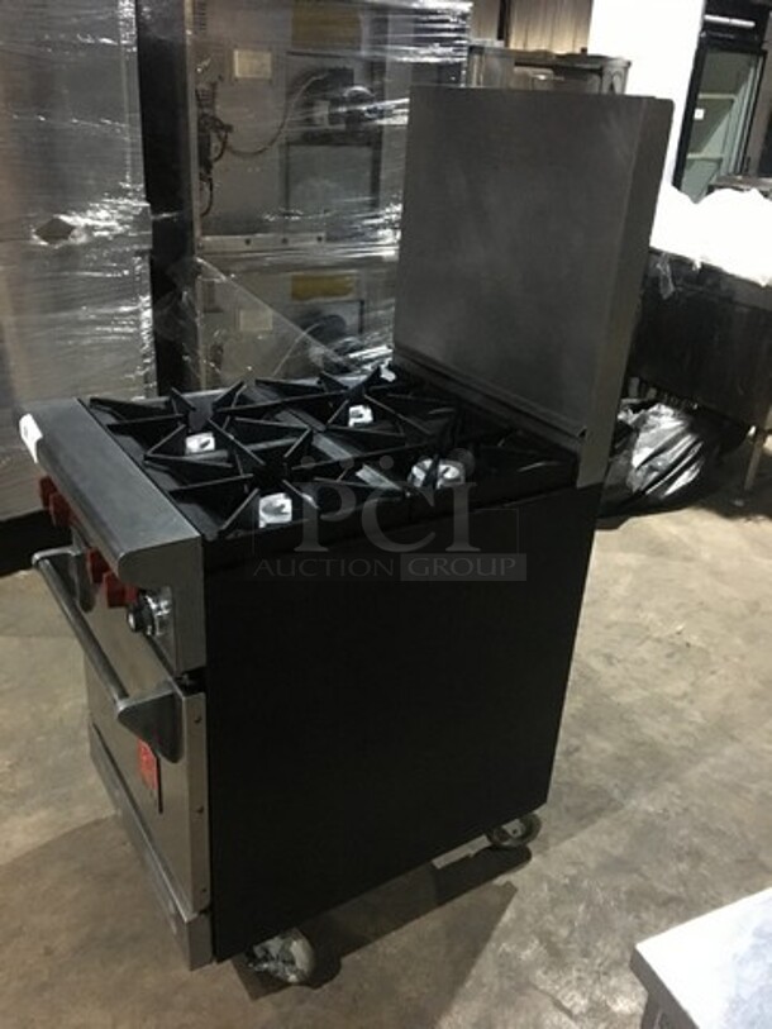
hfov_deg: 48.2
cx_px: 386
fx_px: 862
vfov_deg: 61.7
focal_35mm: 29
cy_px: 514
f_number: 2.2
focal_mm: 4.15
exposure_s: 1/15
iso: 320
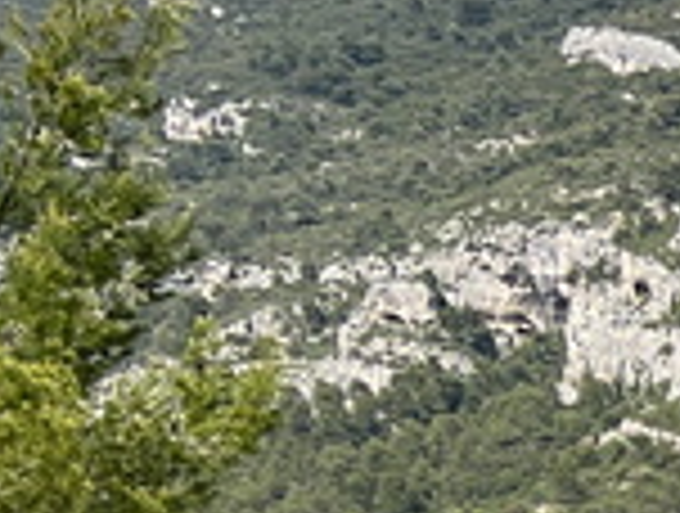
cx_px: 2040
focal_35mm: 173
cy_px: 1148
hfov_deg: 9.2
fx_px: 3407
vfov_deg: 8.1
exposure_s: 1/2762
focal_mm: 5.7
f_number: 1.5
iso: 50
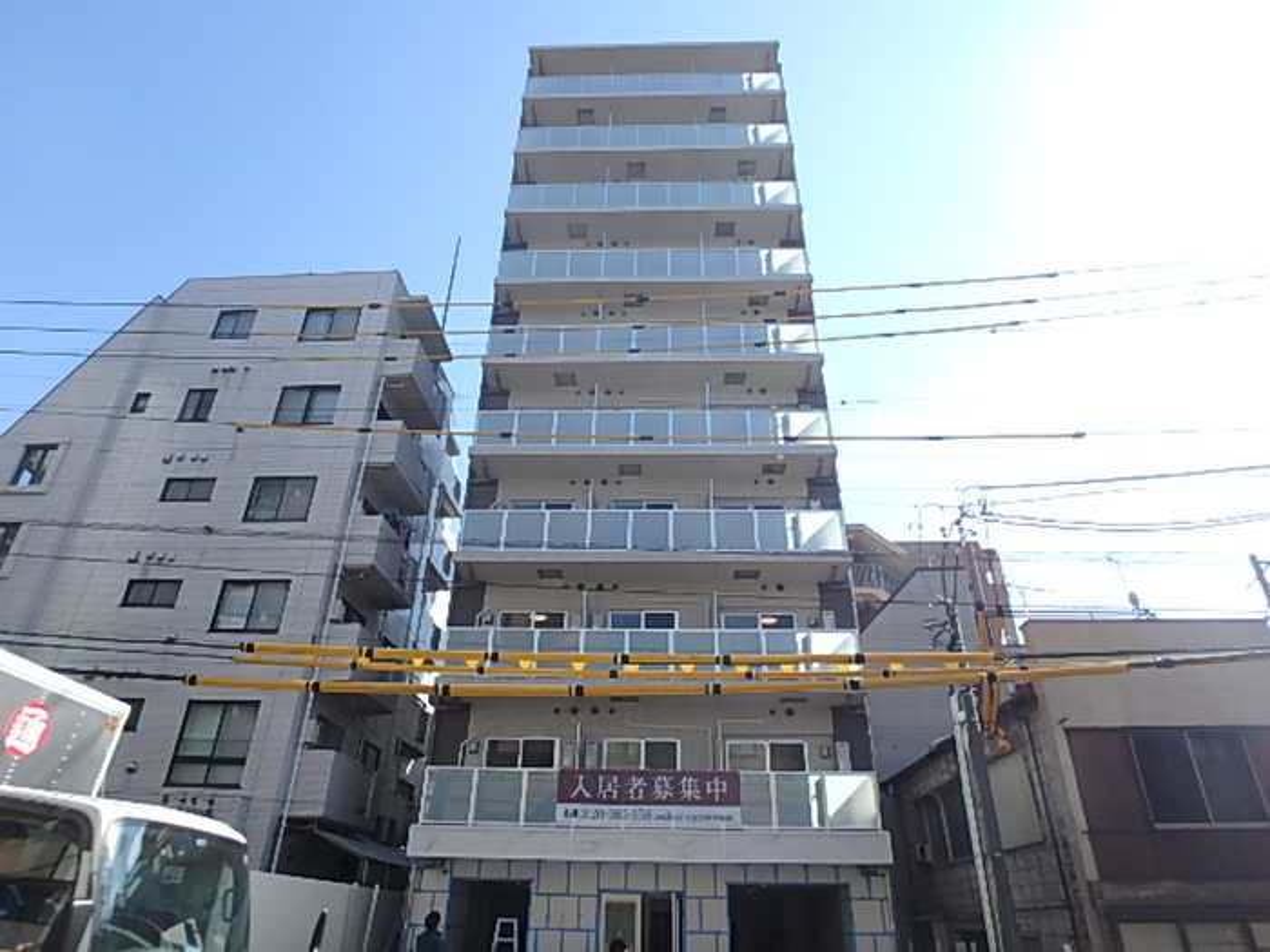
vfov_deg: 63.4
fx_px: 770
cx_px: 635
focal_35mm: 21
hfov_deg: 79.0
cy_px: 476
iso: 125
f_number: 3.5
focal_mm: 3.7
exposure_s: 1/640
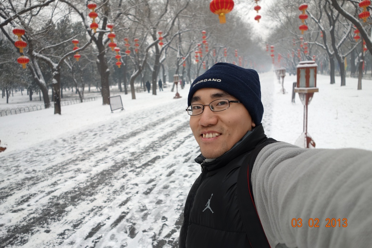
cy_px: 124
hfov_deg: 65.5
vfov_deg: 46.4
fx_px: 289
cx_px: 186
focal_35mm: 28
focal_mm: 10.4
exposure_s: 1/40
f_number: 3.2
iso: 80
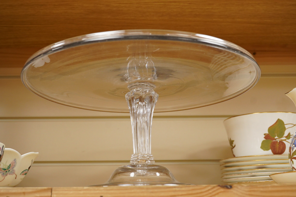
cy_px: 98
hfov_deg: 43.6
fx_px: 370
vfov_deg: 29.9
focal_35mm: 45
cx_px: 148
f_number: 9
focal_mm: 30
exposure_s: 1/160
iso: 2500
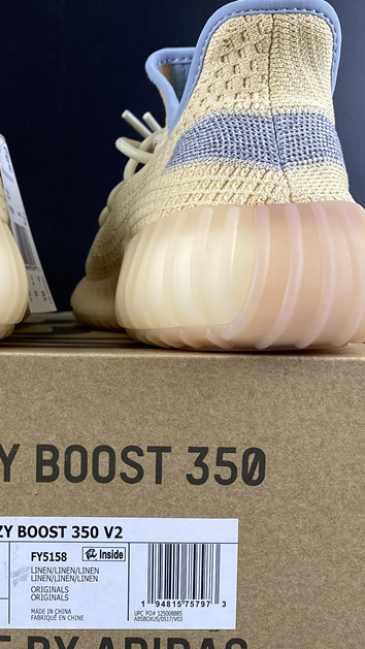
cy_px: 359
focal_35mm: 45
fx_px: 774
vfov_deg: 45.4
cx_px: 24
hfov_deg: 25.6
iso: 80
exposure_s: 1/100
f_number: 1.8
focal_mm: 4.25
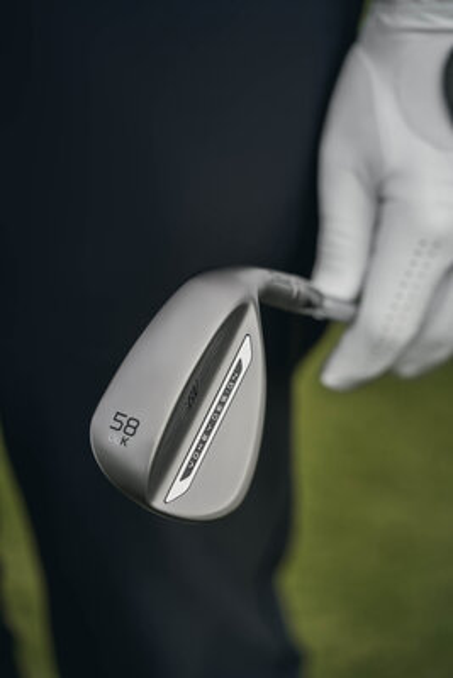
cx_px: 226
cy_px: 339
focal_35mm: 90
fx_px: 1697
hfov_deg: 15.2
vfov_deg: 22.6
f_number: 4
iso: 160
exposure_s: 1/640
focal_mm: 90
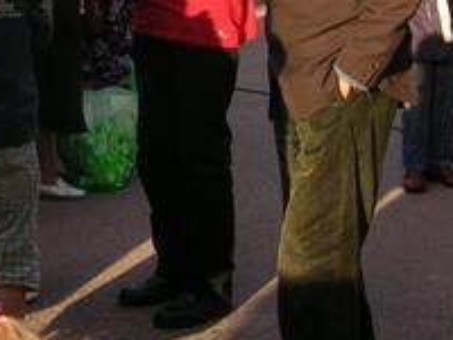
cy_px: -73
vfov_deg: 12.9
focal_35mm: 112
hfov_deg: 17.3
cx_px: 41
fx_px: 1466
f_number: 2.8
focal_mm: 5.8
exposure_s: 1/210
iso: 50
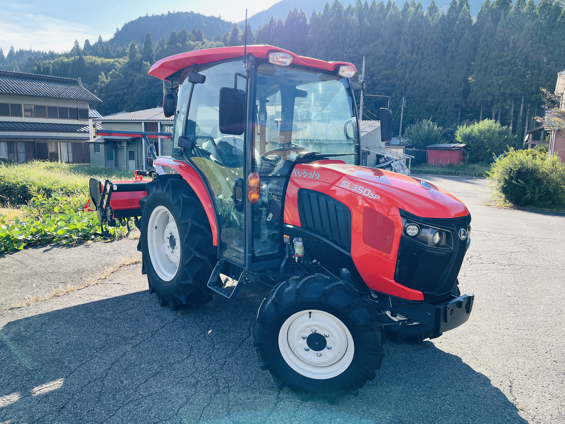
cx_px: 282
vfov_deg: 53.1
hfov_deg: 67.3
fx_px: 424
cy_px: 212
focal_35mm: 26
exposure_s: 1/1106
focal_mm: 5.1
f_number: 1.6
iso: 50
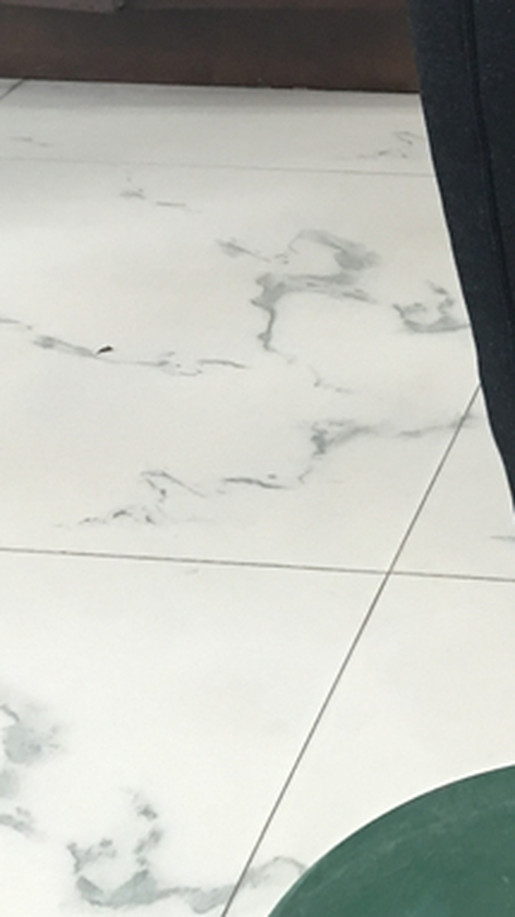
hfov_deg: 13.0
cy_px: -266
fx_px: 2140
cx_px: 774
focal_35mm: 88
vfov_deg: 21.9
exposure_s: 1/17
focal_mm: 4.15
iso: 80
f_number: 2.2
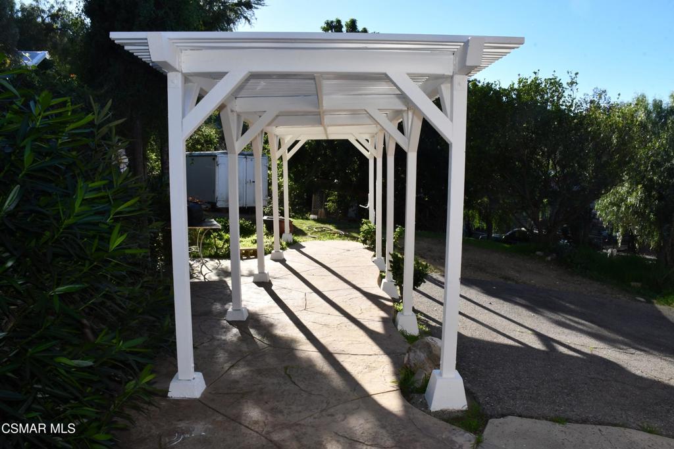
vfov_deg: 47.9
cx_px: 337
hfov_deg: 67.4
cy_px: 224
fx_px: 506
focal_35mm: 27
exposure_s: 1/250
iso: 640
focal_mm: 18
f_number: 20
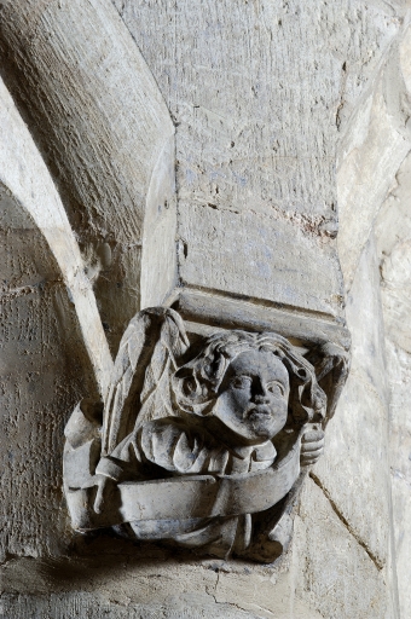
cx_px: 206
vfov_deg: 19.5
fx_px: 1803
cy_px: 310
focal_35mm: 105
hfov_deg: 13.0
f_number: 14
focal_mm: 70
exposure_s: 1/60
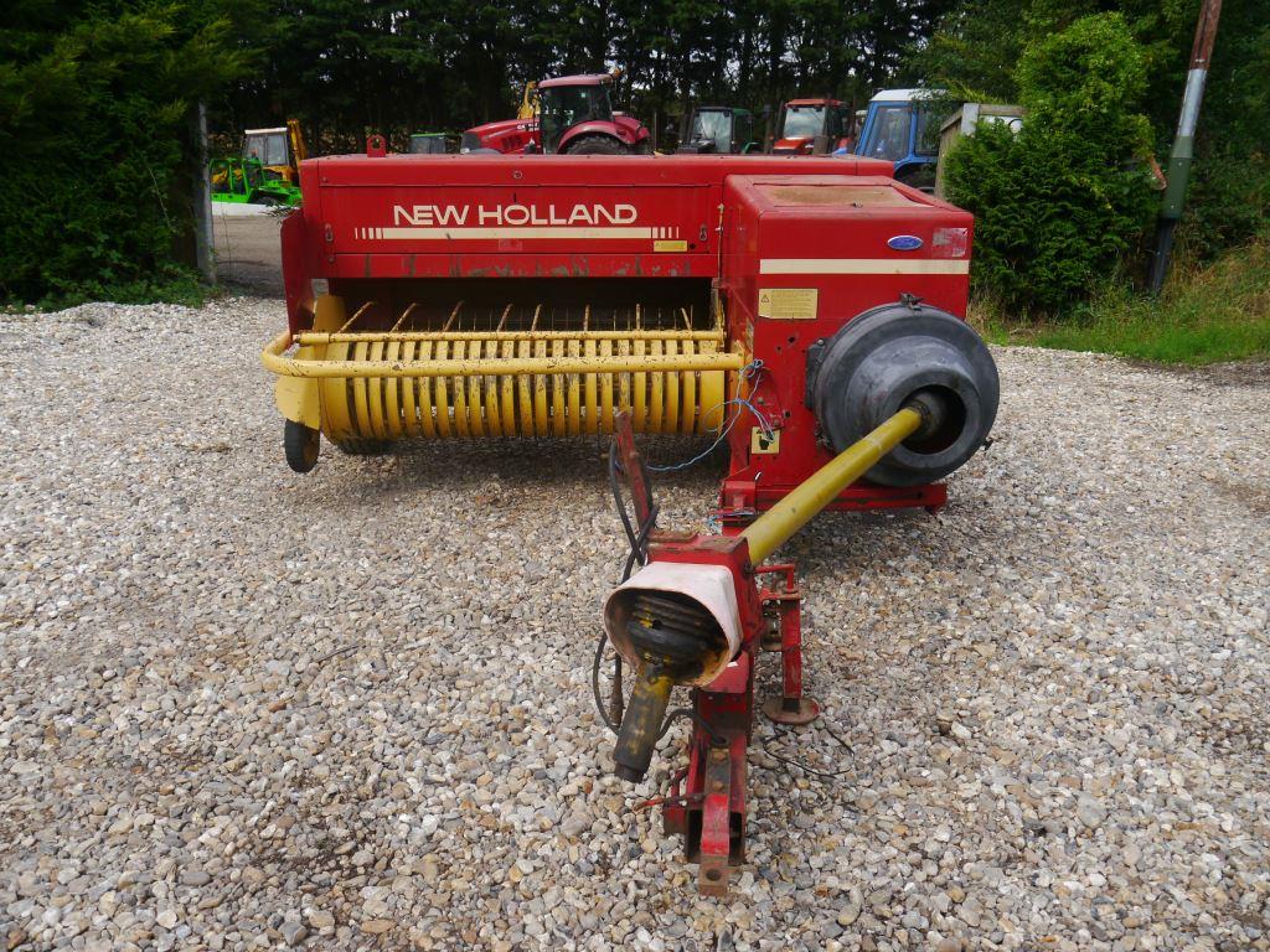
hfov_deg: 63.4
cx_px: 635
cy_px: 476
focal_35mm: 28
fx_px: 1027
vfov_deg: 49.7
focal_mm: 14
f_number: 5.6
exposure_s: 1/320
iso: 160
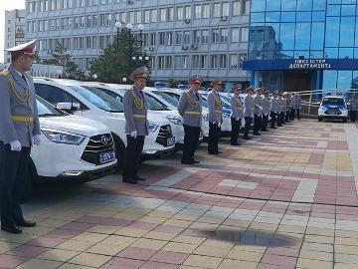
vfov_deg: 29.7
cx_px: 179
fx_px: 507
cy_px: 134
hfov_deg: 38.9
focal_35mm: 49
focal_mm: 4.5
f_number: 2.2
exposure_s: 1/379
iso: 50
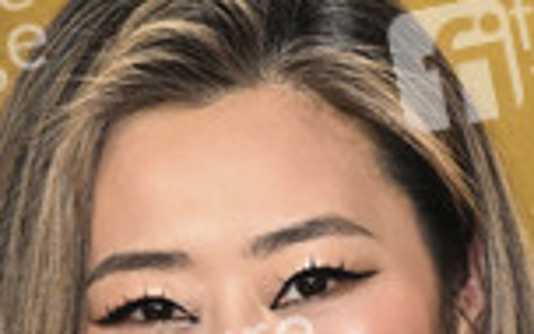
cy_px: 577
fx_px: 6258
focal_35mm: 430
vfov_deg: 3.0
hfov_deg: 4.9
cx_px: 249
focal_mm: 107
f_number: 5
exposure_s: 1/320
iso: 2500
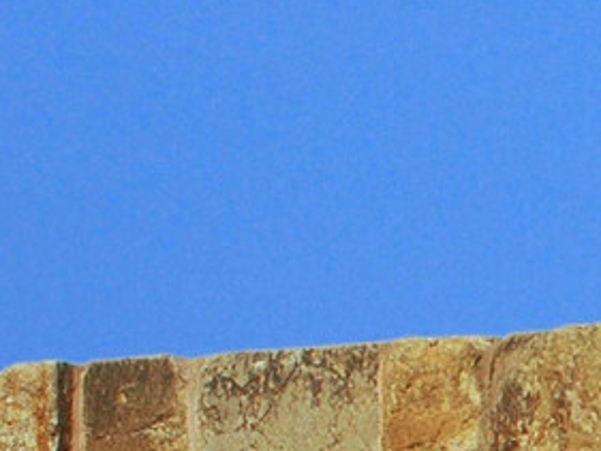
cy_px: 954
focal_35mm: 779
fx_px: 13526
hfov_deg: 2.5
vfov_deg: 1.9
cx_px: 1386
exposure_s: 1/640
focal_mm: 95
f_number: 8
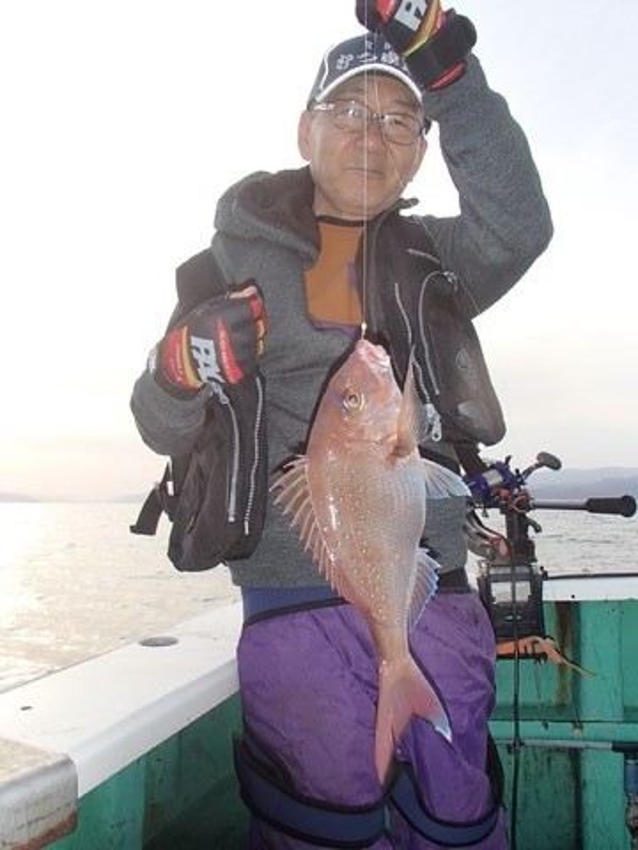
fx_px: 688
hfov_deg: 49.7
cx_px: 319
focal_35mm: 28
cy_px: 425
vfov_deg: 63.4
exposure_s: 1/320
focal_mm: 5
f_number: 3.9
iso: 100
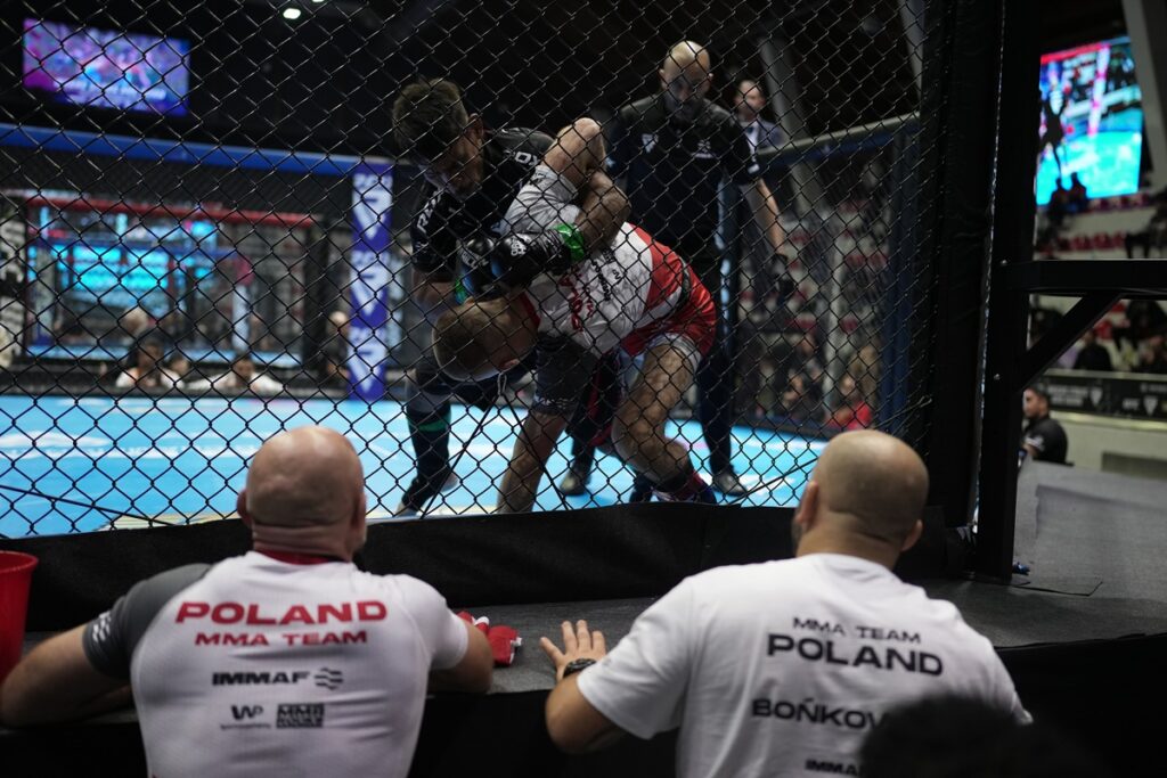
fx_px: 1135
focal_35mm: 35
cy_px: 389
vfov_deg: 37.9
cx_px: 584
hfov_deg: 54.4
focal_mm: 35
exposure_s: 1/1250
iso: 800
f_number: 1.4
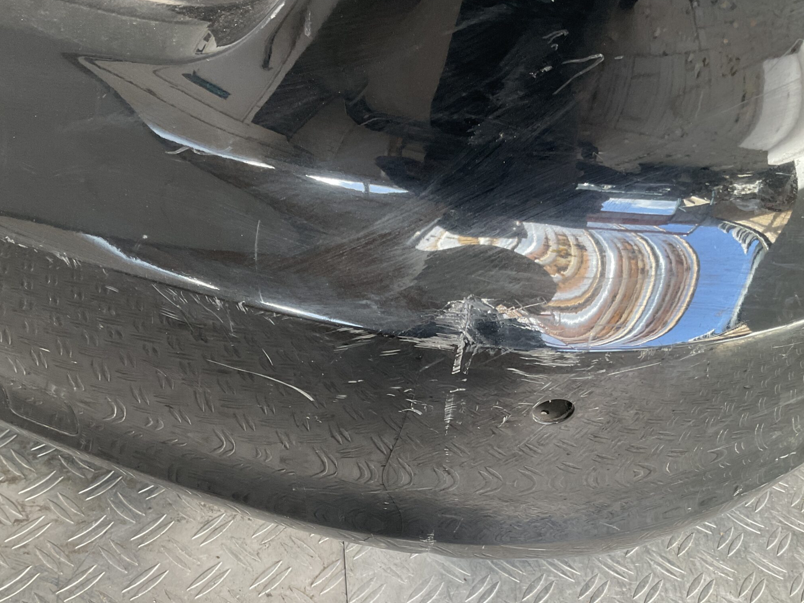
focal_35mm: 37
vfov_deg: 38.4
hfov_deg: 50.1
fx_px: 859
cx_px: 409
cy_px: 379
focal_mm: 3
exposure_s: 1/120
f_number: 1.8
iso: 64
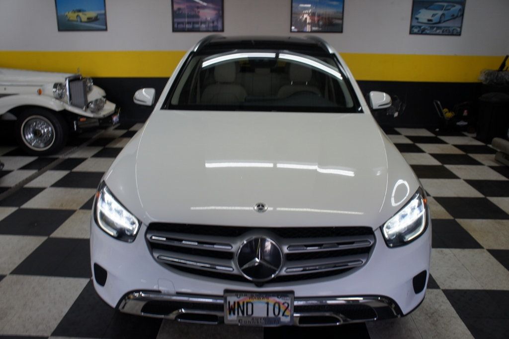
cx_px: 254
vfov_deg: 43.5
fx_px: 424
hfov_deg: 62.0
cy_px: 170
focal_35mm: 30
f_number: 5
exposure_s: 1/60
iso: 200
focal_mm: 20
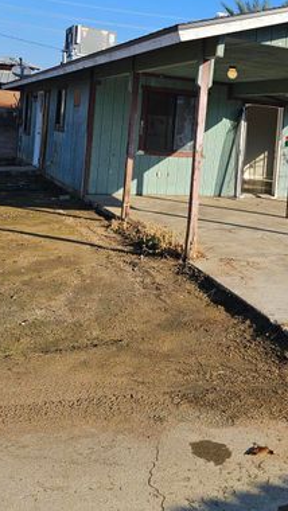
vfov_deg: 45.2
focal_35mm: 44
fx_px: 597
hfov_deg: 26.2
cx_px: 260
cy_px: 143
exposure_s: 1/1628
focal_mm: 5.4
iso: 25
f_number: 1.8
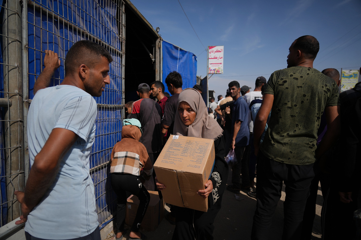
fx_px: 241
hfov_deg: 73.7
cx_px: 180
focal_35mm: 24
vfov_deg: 53.1
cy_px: 120
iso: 250
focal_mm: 24
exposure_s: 1/6400
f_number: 4
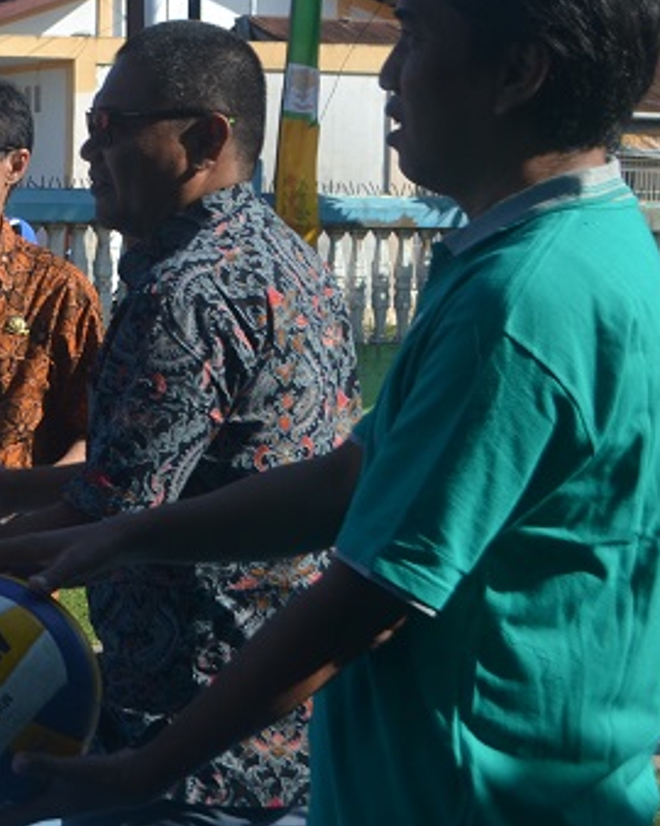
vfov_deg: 19.1
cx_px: -384
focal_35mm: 100
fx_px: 2444
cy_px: 265
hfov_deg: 14.2
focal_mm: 26
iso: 100
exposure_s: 1/200
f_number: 7.1
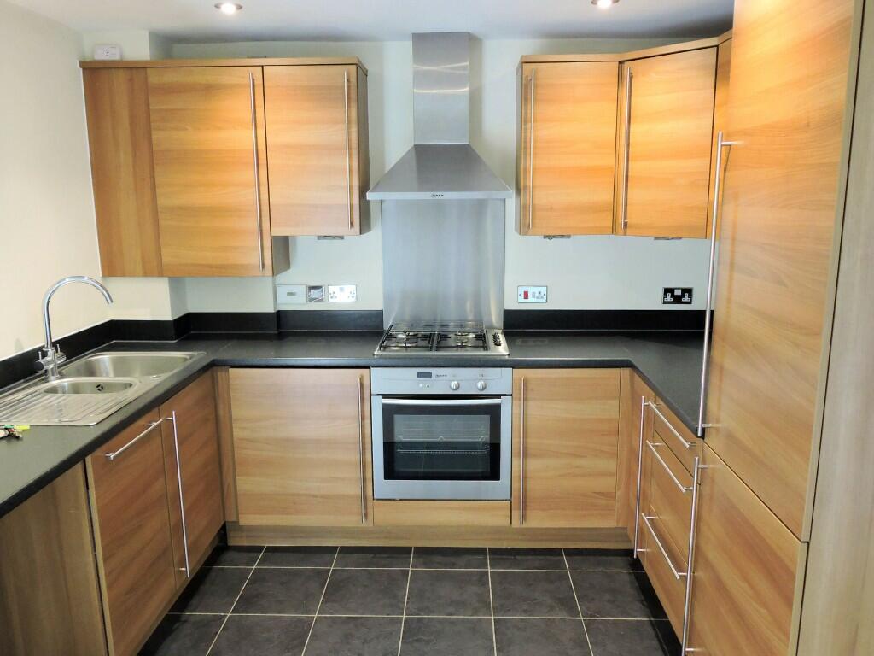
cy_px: 328
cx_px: 437
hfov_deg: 63.4
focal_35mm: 28
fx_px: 707
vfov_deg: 49.7
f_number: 3.5
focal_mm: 5
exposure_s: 1/25
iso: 400
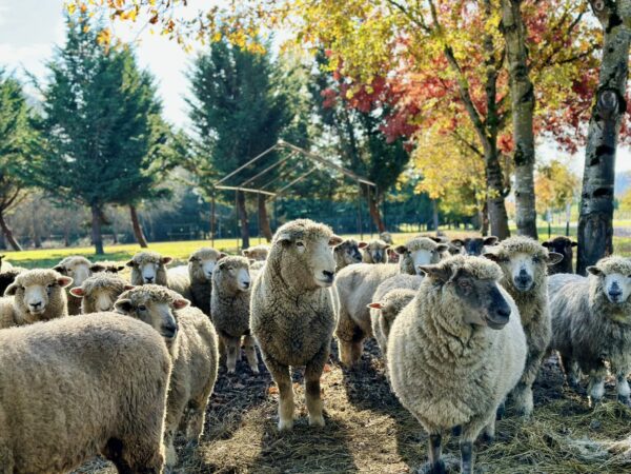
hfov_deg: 39.7
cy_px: 237
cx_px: 316
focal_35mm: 48
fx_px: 875
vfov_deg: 30.3
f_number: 1.78
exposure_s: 1/549
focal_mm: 6.86
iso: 80
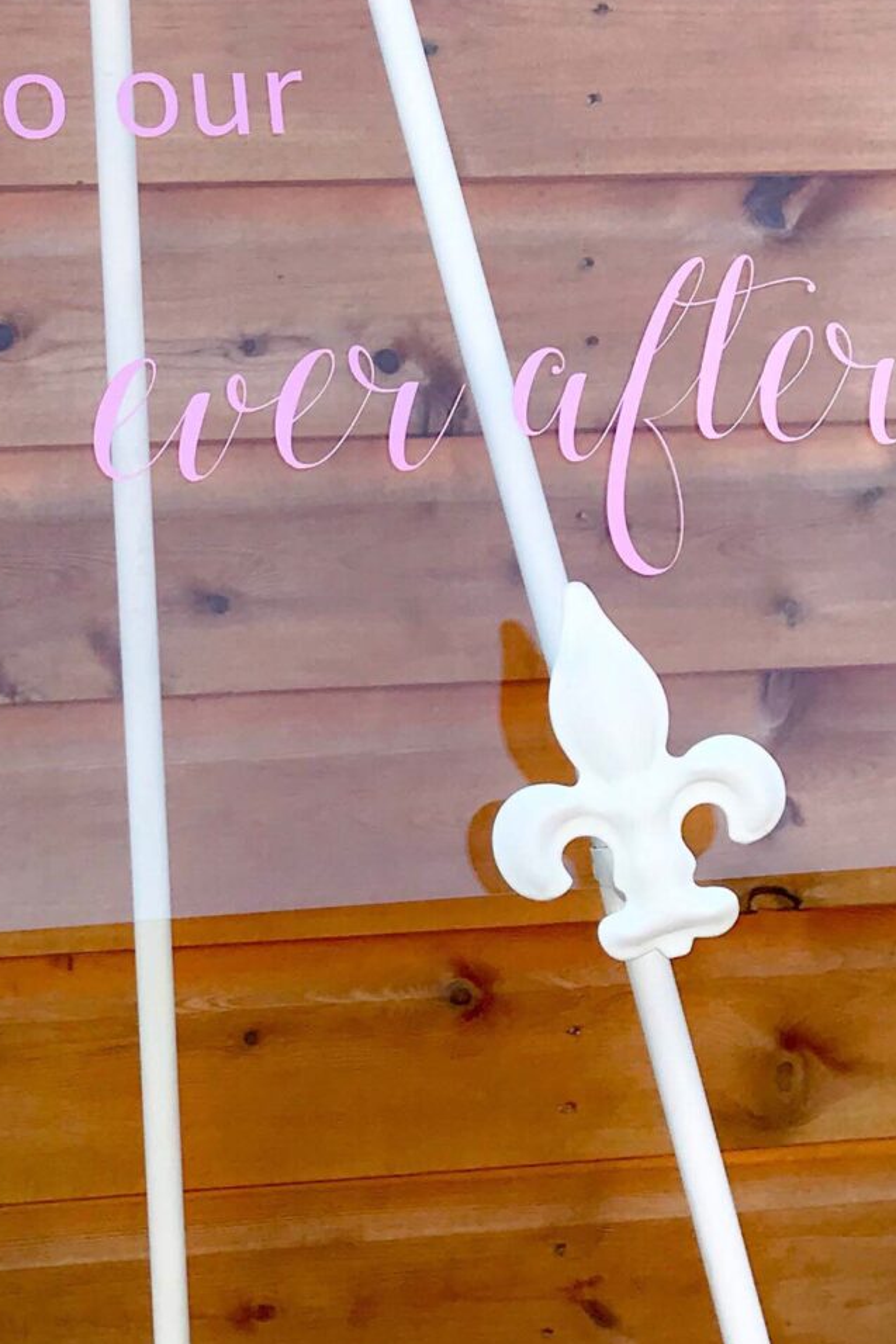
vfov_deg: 25.2
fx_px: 2913
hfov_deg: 17.3
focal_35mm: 78
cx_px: 158
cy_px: 146
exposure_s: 1/479
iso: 20
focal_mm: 3.99
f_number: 1.8
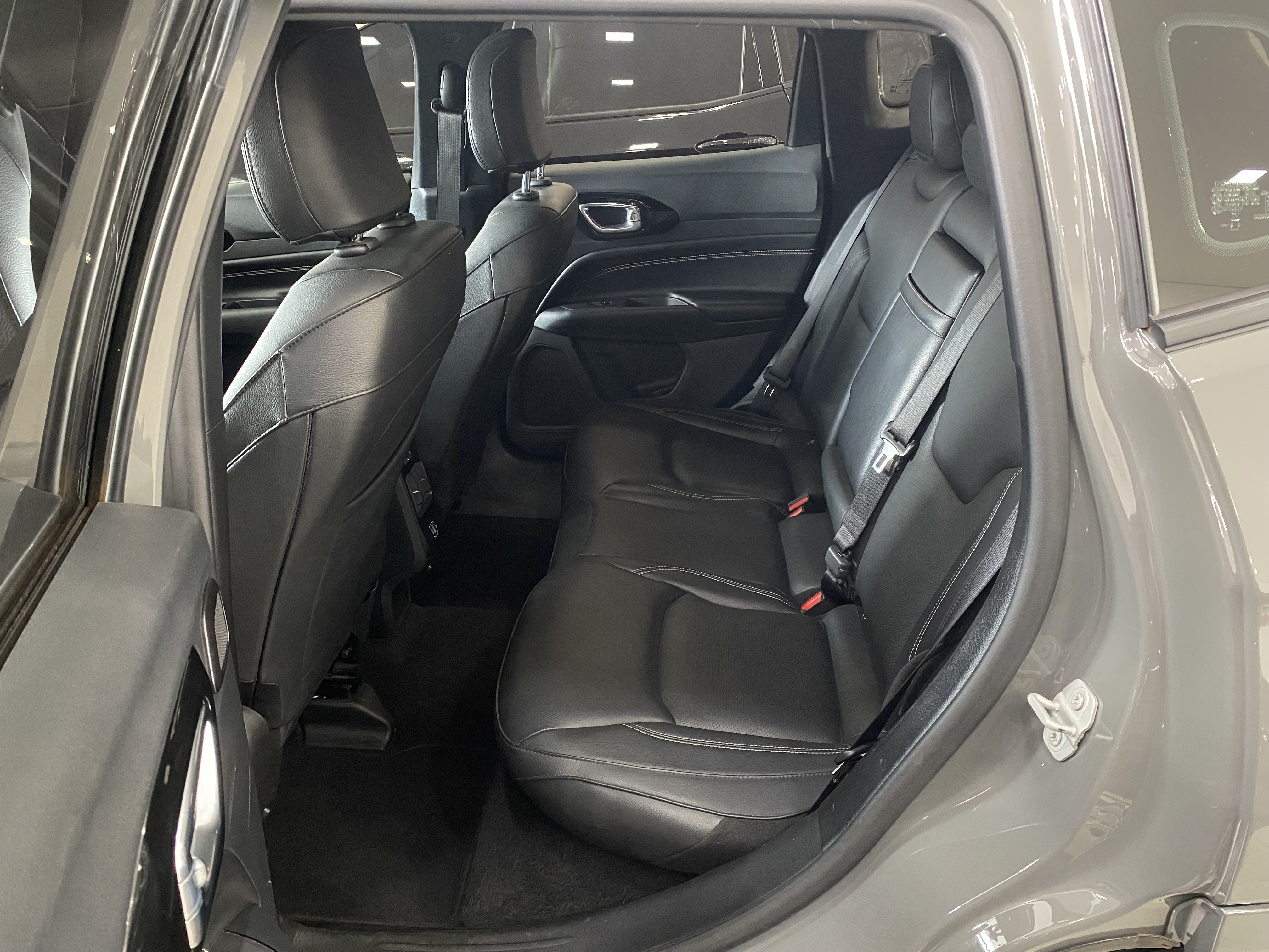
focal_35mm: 26
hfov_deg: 67.3
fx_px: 953
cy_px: 476
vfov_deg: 53.1
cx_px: 634
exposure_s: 1/30
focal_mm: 4.25
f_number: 1.8
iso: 800
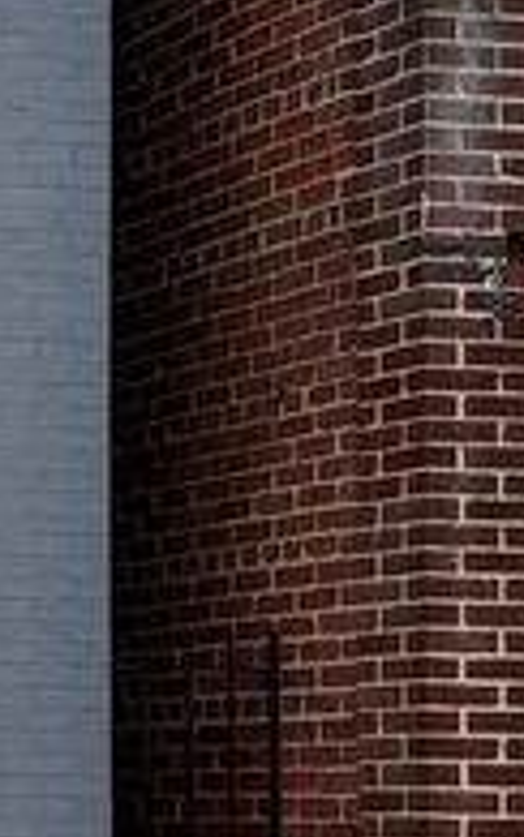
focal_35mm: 141
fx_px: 3219
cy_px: 682
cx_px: -962
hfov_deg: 8.1
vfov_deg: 14.7
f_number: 1.78
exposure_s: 1/1230
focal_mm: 6.76
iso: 80
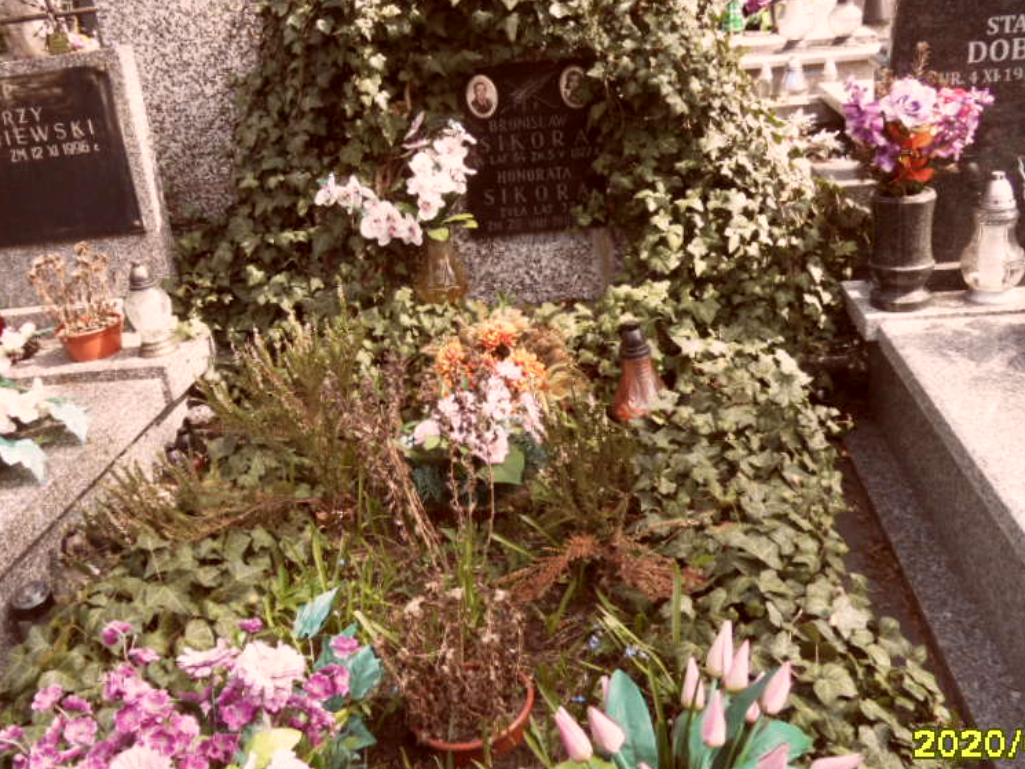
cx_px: 494
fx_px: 977
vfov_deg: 42.8
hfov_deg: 55.3
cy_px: 325
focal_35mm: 33
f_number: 3.2
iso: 80
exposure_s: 1/250
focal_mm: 3.9
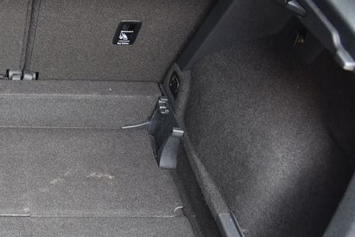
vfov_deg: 25.0
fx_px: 533
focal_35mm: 54
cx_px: -33
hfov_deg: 32.5
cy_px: 151
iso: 500
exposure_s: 1/60
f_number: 4
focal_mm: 24
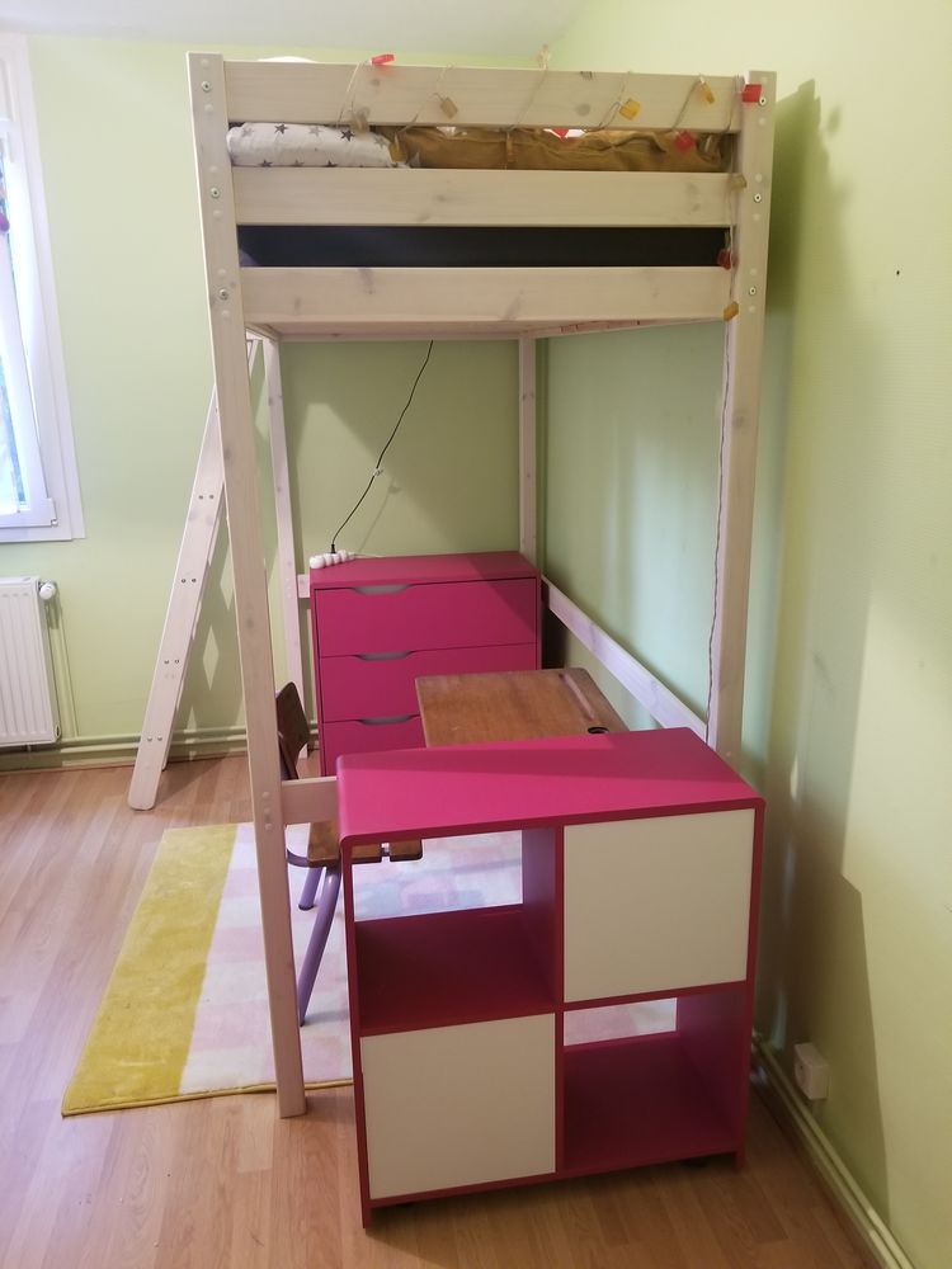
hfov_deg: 53.1
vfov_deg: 67.3
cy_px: 634
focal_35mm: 26
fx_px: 953
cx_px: 476
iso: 250
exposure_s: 1/13
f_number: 1.7
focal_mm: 4.25
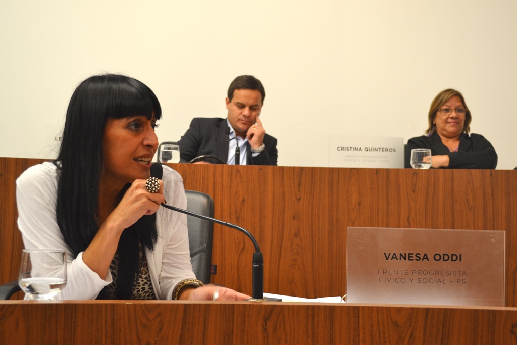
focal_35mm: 48
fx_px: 689
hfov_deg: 41.1
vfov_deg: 28.1
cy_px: 172
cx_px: 258
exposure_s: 1/20
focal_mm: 32
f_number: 4.8
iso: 400
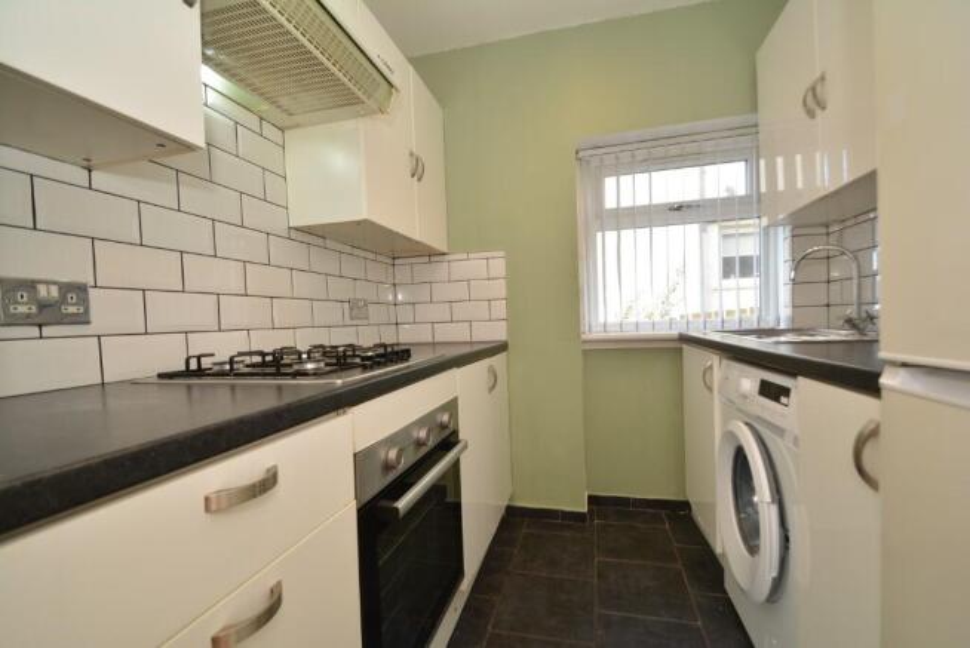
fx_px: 404
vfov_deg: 77.4
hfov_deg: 100.4
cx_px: 485
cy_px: 324
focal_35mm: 15
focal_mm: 10
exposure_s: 1/15
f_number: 5.6
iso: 100
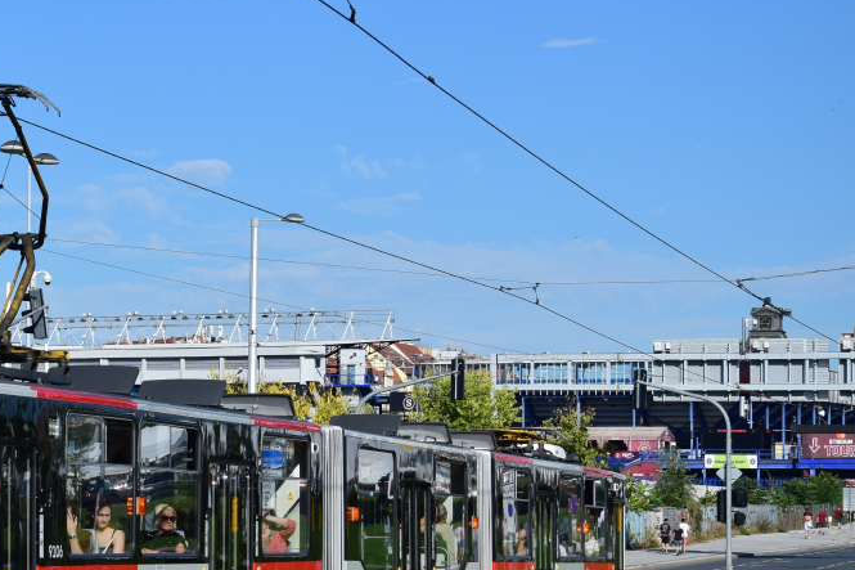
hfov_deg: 15.3
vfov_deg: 10.4
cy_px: 315
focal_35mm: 132
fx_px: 3133
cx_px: 35
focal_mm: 45
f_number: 6.3
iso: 200
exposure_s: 1/1000
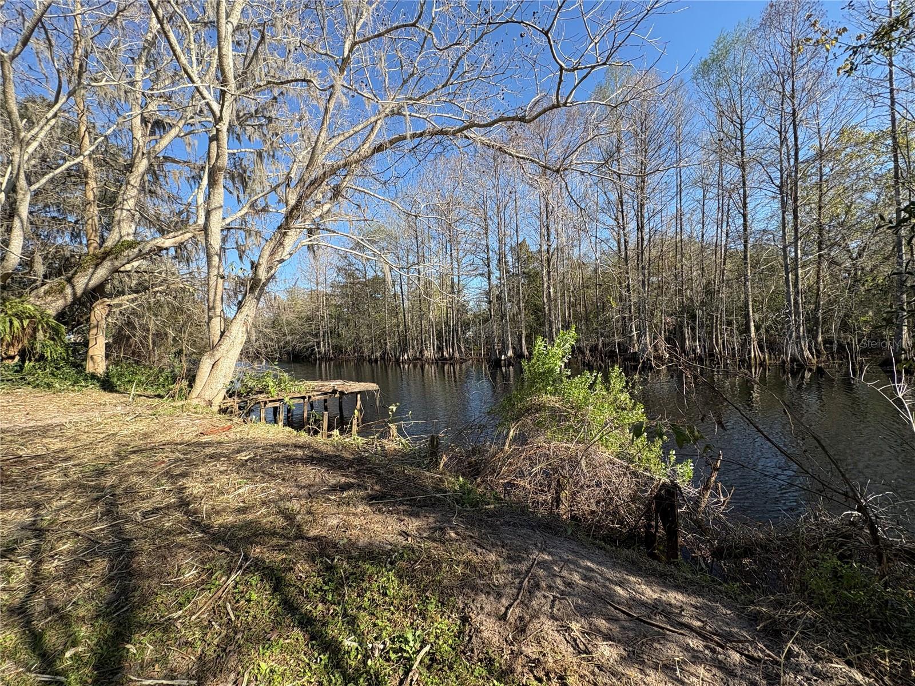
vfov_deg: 85.7
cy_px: 343
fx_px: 370
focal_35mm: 14
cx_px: 458
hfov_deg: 102.1
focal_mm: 2.22
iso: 40
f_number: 2.2
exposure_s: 1/675
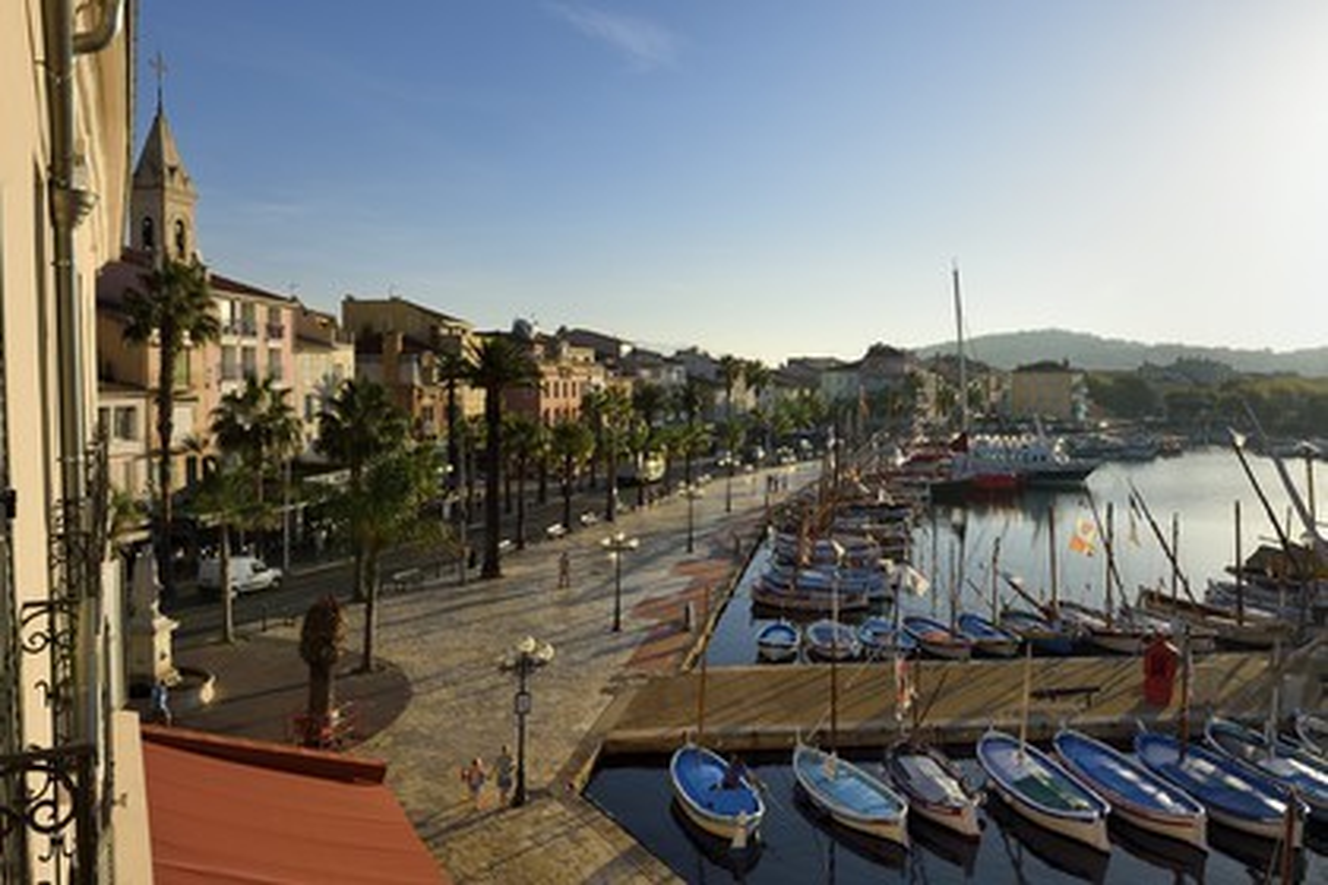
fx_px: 996
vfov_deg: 47.9
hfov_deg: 67.4
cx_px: 664
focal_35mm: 27
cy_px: 442
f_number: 16
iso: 200
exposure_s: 1/200
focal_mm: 27
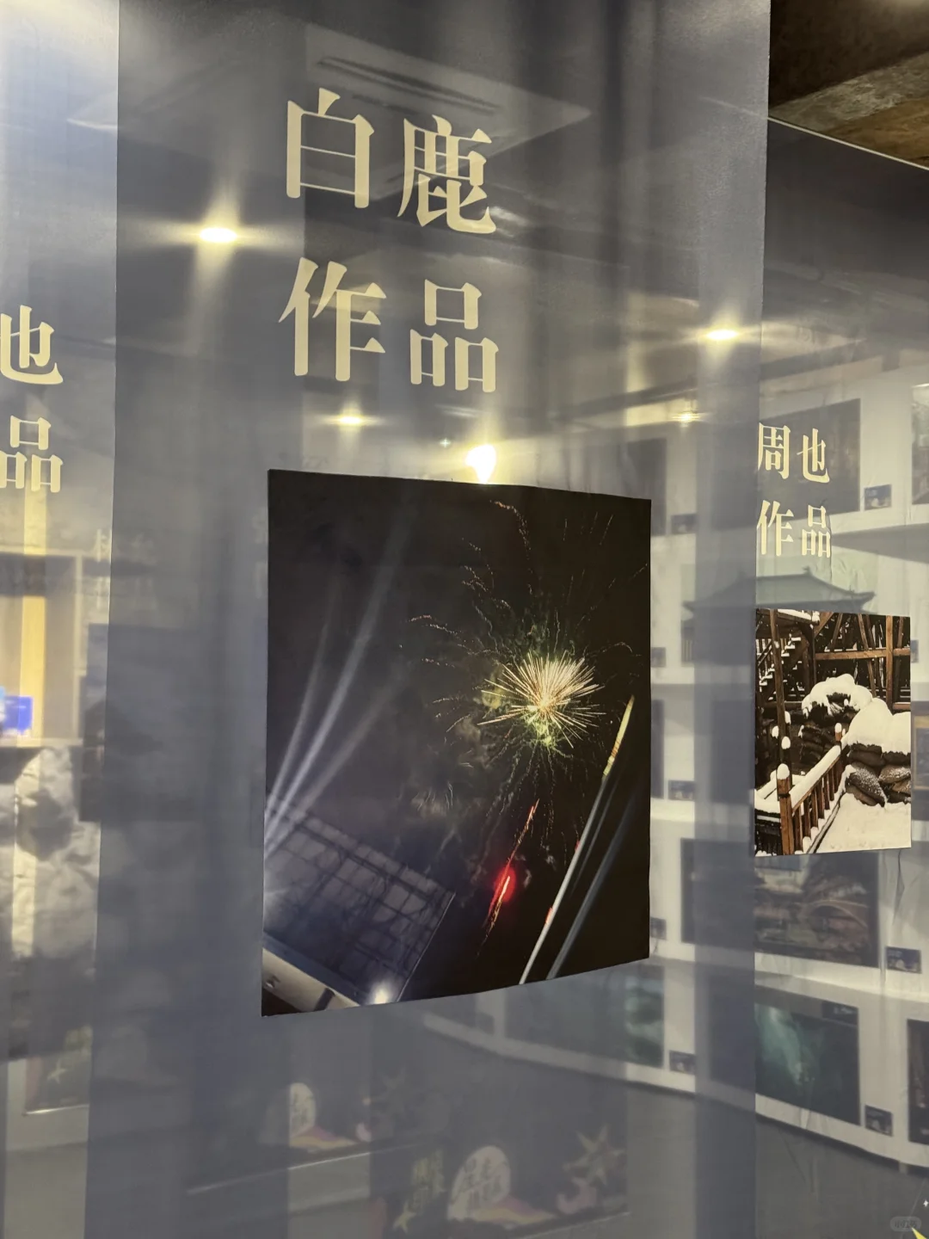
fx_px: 1718
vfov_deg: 39.7
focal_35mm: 48
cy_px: 620
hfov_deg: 30.3
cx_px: 464
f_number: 1.78
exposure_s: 1/25
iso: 500
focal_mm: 6.76
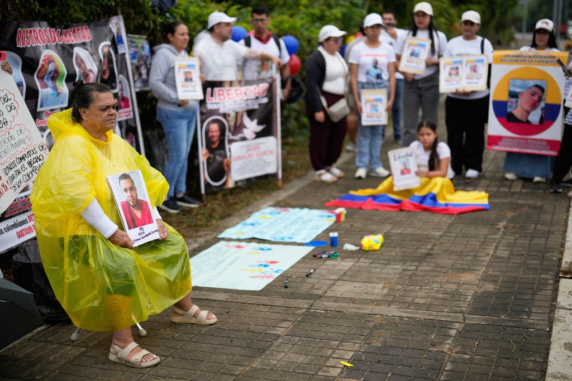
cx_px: 286
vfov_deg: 27.0
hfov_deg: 39.6
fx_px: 795
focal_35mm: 50
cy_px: 190
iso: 400
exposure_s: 1/8000
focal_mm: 50
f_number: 1.4
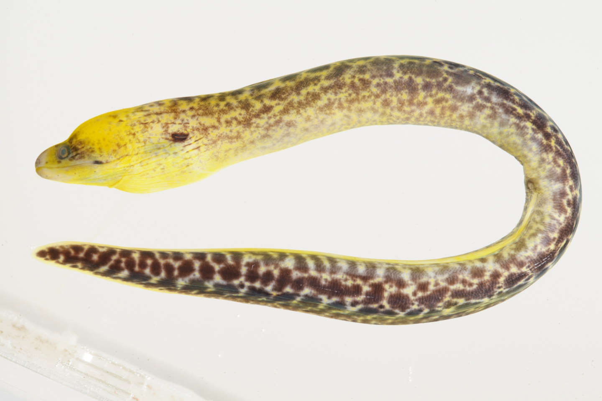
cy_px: 200
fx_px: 2642
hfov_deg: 13.0
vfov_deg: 8.7
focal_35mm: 158
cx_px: 301
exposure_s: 1/60
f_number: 22
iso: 100
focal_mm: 105
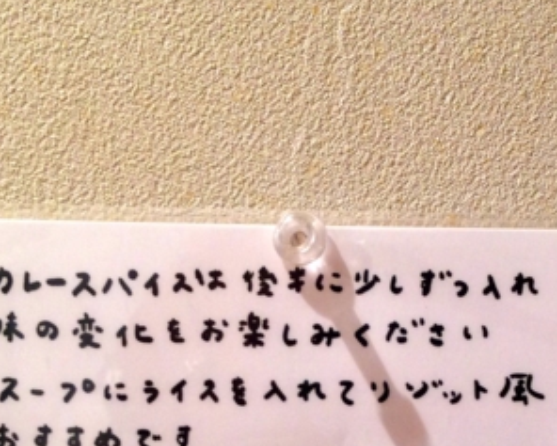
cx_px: 395
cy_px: 470
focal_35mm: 87
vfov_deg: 17.2
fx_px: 1435
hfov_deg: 21.8
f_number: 2.4
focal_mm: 4.12
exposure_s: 1/20
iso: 100
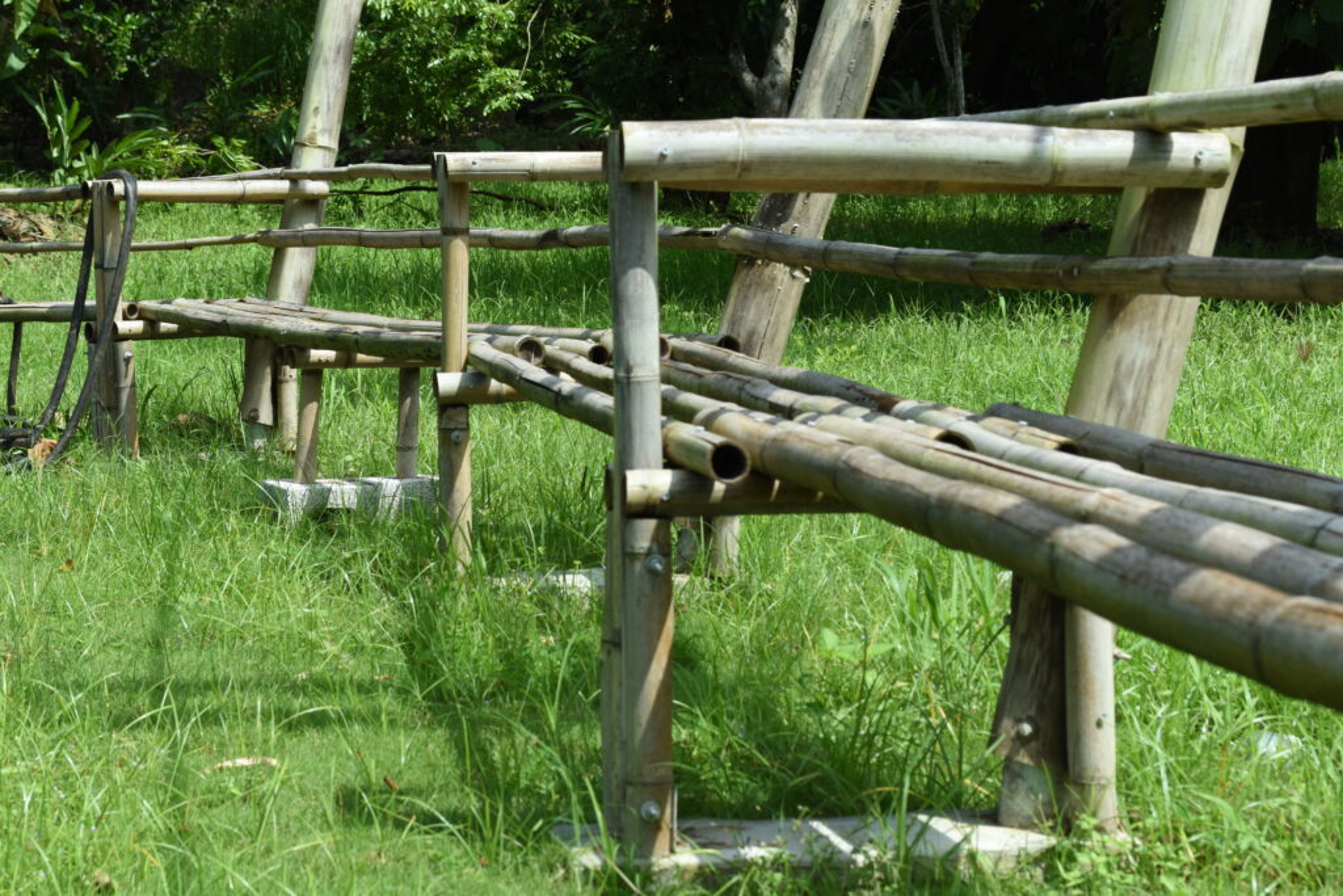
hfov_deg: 28.1
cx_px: 672
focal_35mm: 72
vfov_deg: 18.9
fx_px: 2686
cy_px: 448
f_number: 9.5
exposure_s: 1/350
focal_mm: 48
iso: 320
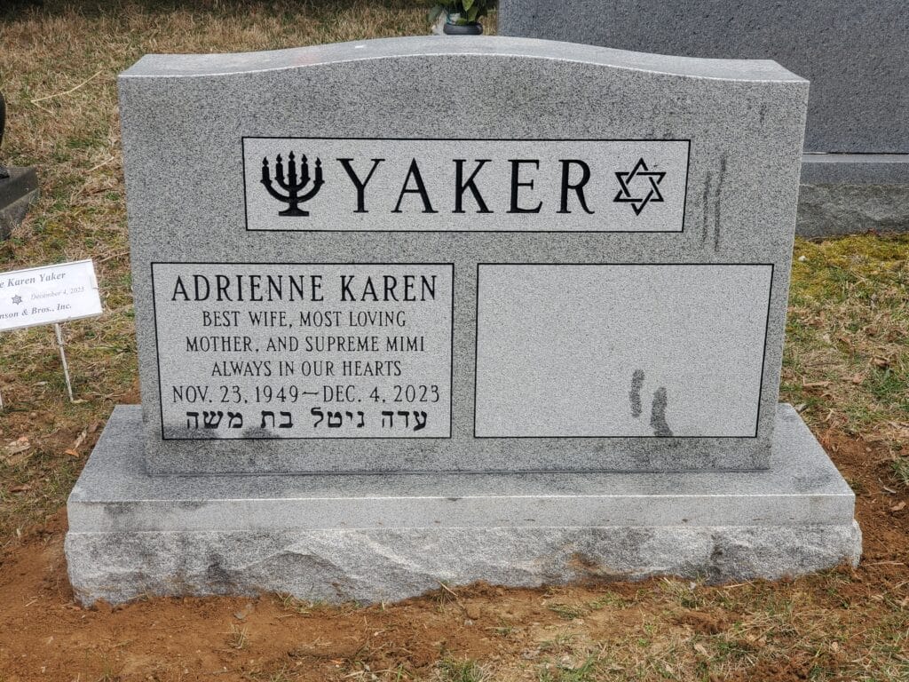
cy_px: 341
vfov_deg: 28.0
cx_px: 454
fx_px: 1365
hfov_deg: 36.8
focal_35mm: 52
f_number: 2.4
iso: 50
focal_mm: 6
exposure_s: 1/212
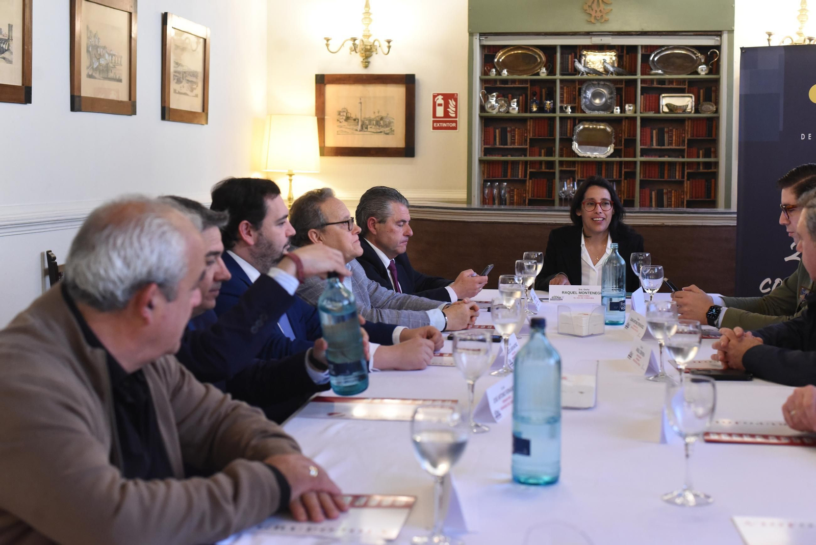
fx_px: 1134
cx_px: 408
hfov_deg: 39.6
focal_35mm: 50
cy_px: 272
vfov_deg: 27.0
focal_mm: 50
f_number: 4.5
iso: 4000
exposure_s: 1/125
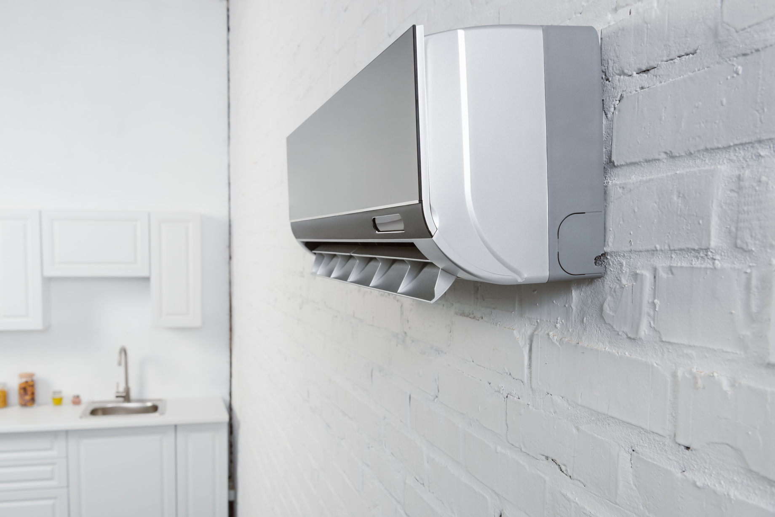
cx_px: 388
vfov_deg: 36.9
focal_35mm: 36
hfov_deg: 53.1
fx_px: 775
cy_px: 258
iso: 320
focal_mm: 36
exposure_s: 1/160
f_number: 9
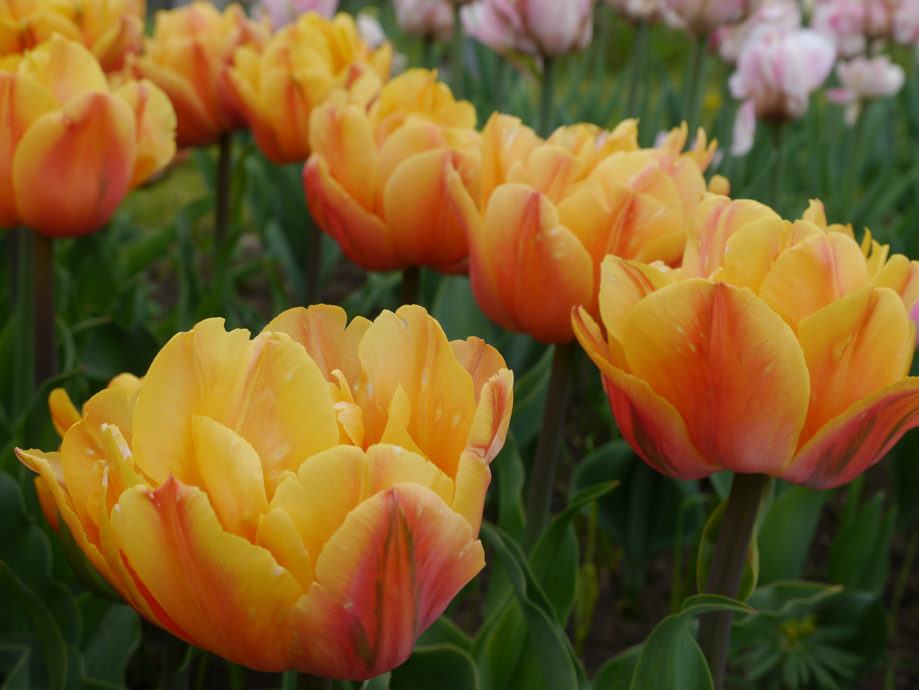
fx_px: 1487
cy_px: 345
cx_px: 460
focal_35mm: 56
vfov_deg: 26.1
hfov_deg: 34.3
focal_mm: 28
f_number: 8
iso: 160
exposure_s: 1/250
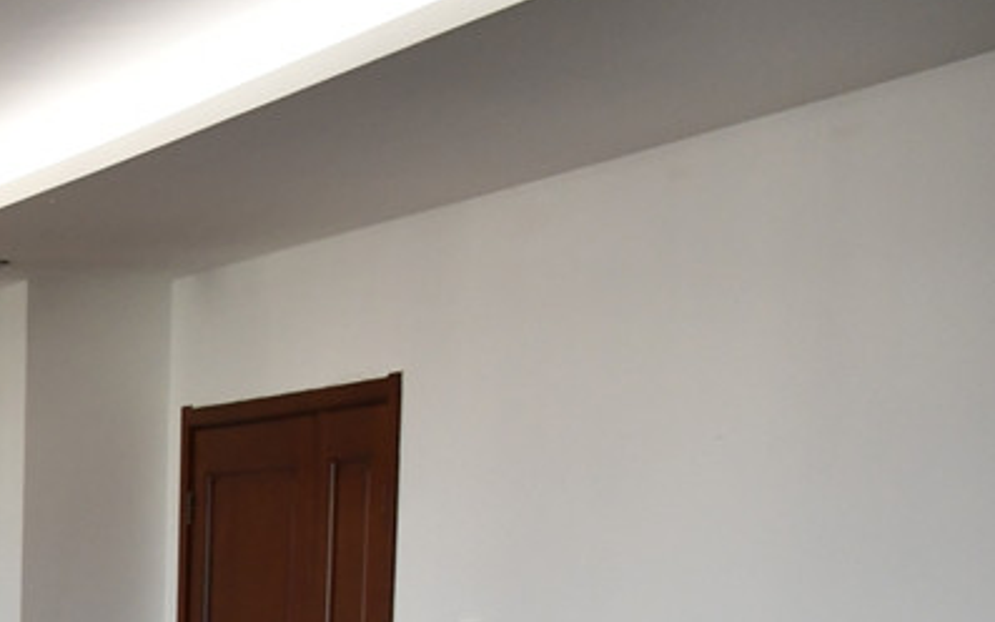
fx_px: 2820
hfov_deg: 16.3
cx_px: -867
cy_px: 1156
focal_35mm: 104
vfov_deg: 11.6
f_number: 4.8
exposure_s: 1/90
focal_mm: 18
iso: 800
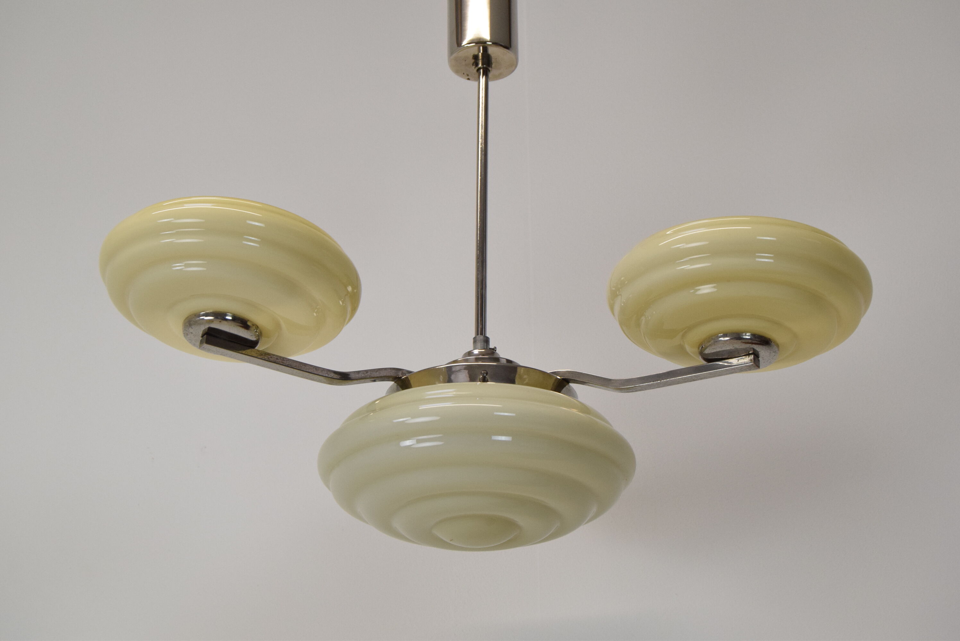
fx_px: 1801
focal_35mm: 68
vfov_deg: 20.2
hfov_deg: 29.8
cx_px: 480
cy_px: 320
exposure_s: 1/250
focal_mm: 45
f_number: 8
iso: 1600
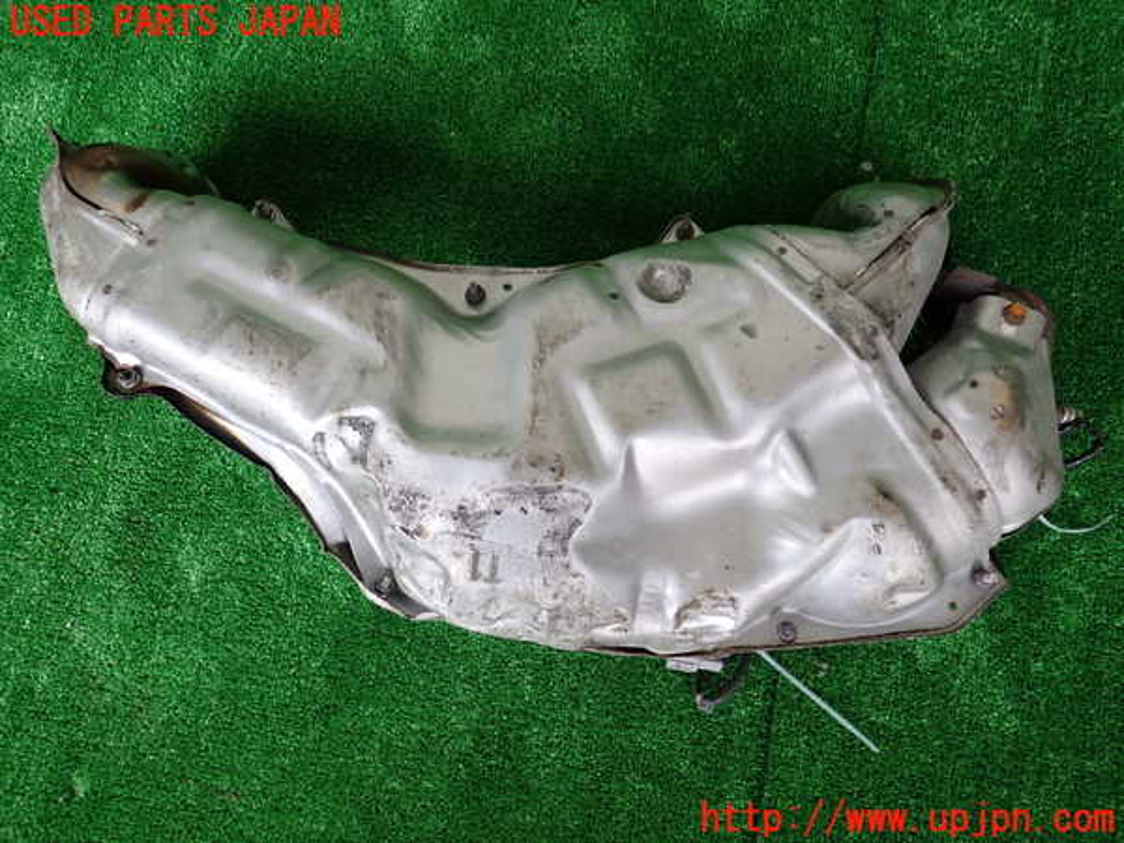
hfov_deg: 69.4
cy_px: 422
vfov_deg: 54.9
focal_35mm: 25
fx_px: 812
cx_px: 562
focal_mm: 4.5
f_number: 2
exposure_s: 1/50
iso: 200
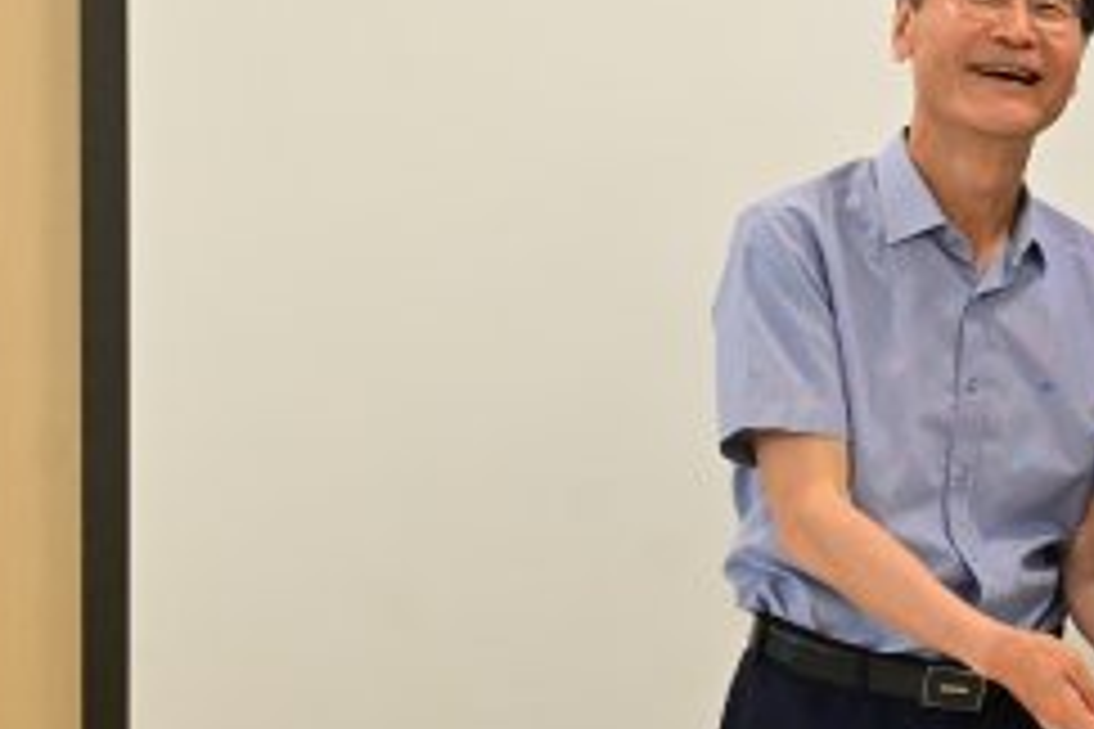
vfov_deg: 8.7
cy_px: 281
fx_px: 4801
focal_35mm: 158
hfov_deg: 12.3
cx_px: 1661
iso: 1600
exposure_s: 1/125
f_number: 5.6
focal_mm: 48
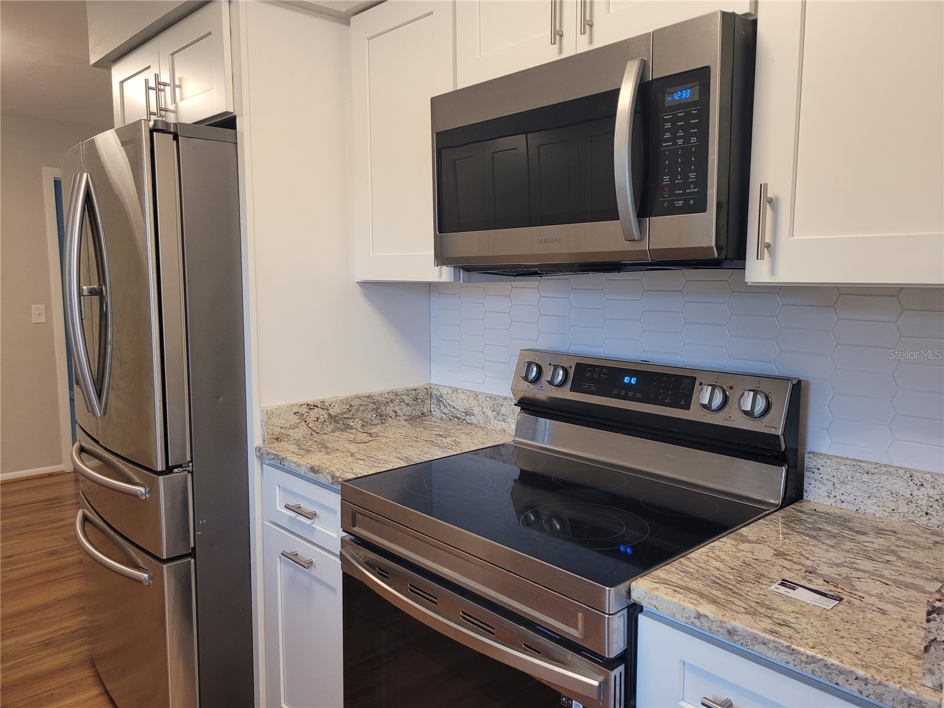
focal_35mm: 26
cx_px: 472
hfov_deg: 67.3
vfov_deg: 53.1
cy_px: 354
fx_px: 709
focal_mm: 5.4
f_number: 1.8
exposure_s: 1/60
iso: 200
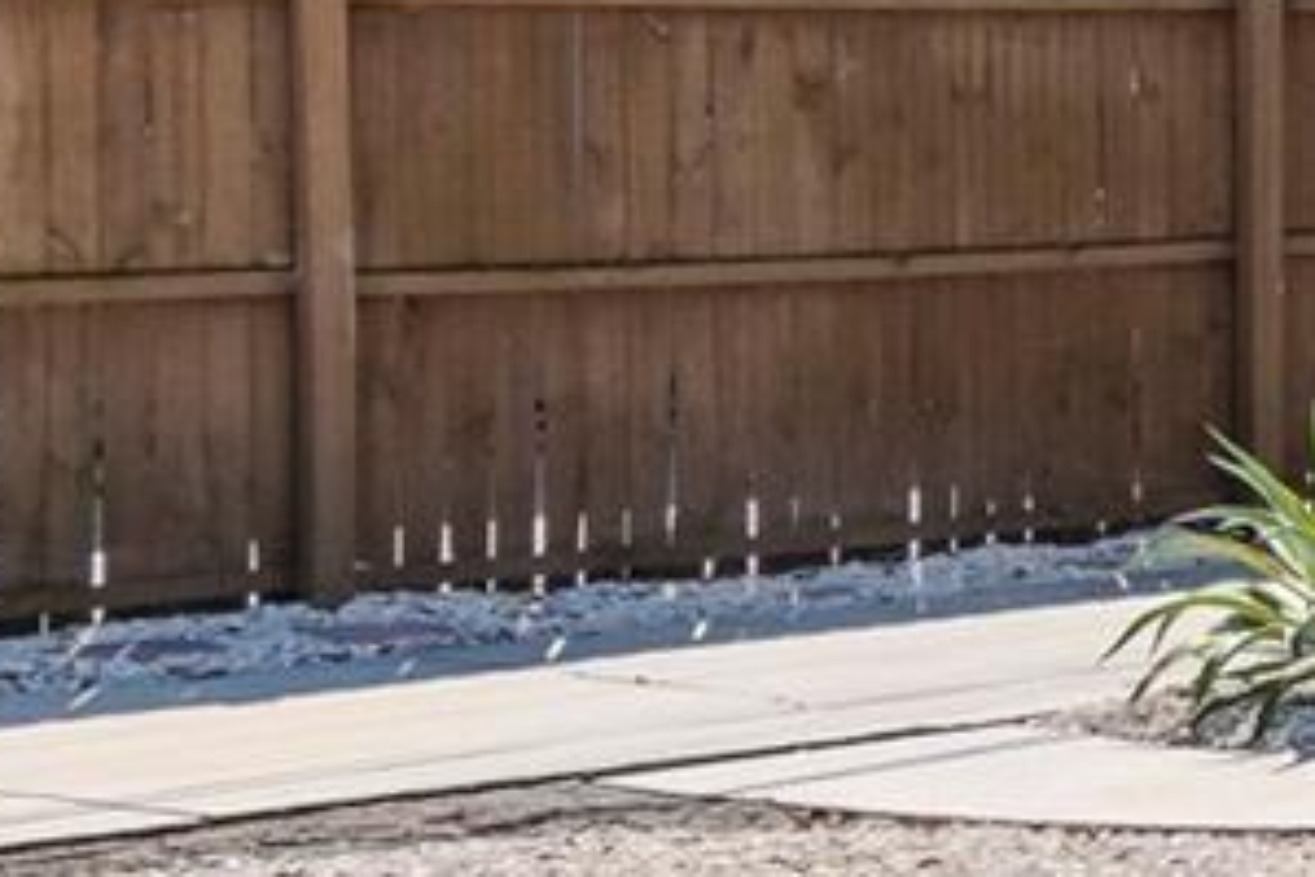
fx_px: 4091
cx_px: 3441
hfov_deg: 12.6
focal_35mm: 112
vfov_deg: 12.2
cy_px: 175
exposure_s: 1/1600
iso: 500
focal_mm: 14
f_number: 7.1
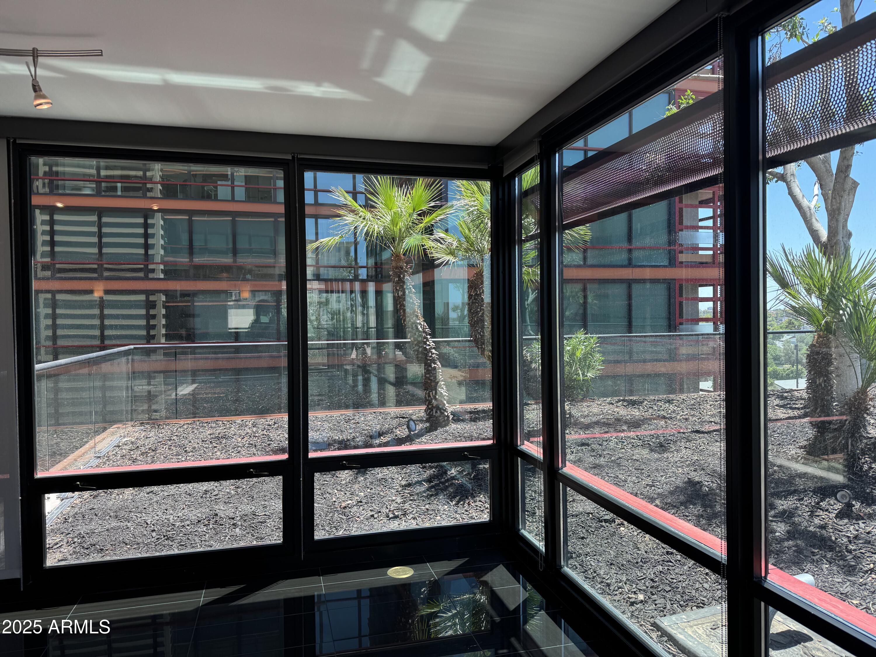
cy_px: 328
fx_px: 607
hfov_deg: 71.6
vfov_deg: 56.8
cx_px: 438
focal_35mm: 24
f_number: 1.78
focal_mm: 6.76
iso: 80
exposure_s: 1/372
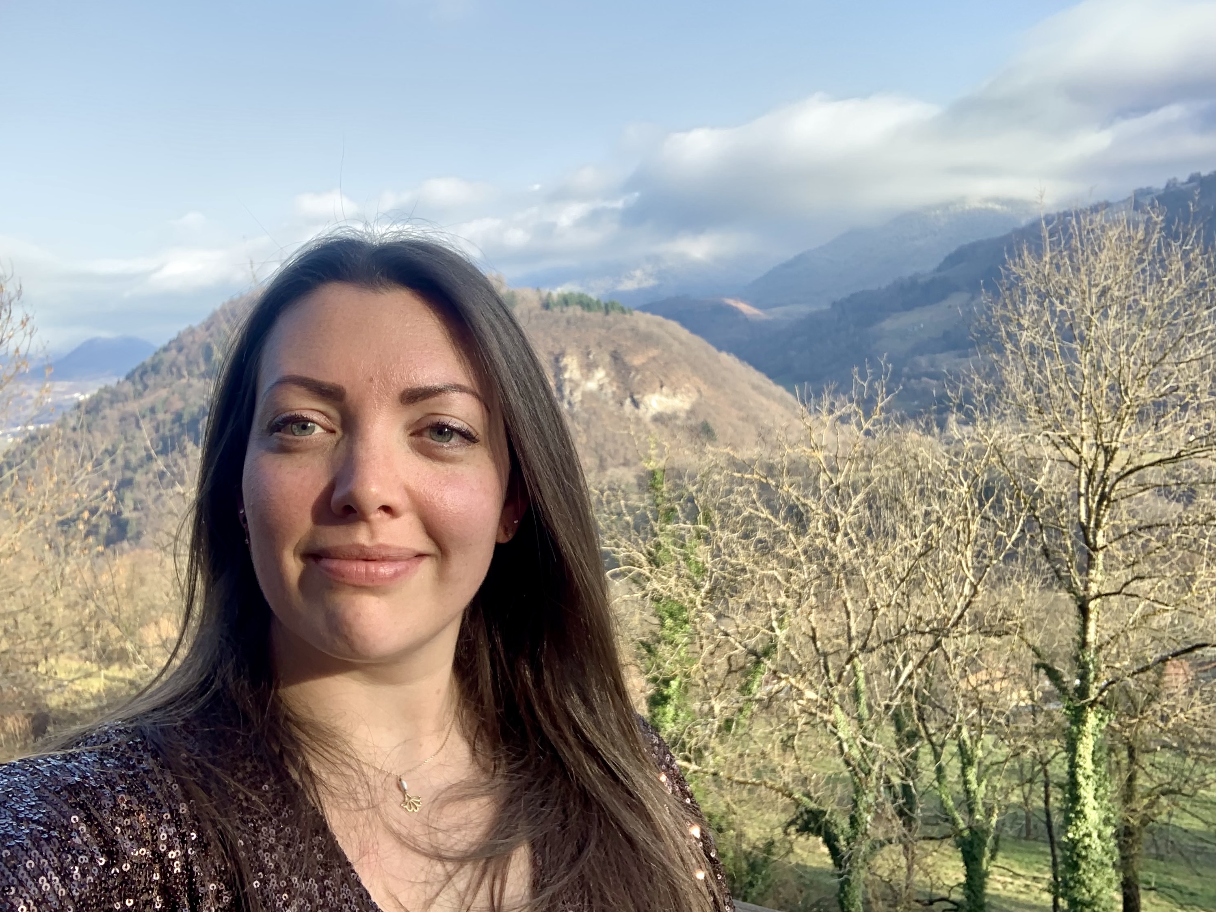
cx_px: 590
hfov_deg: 55.3
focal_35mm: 33
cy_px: 462
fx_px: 1159
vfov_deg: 43.0
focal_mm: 2.87
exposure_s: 1/151
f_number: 2.2
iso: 16
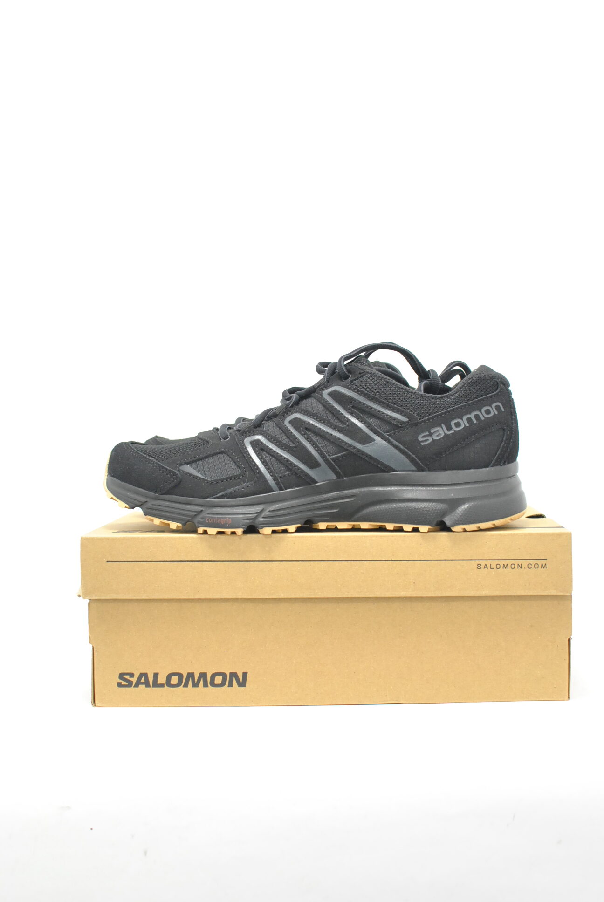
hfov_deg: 25.8
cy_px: 451
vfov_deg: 37.8
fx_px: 1317
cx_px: 302
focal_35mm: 52
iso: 800
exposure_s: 1/60
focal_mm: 35
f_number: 4
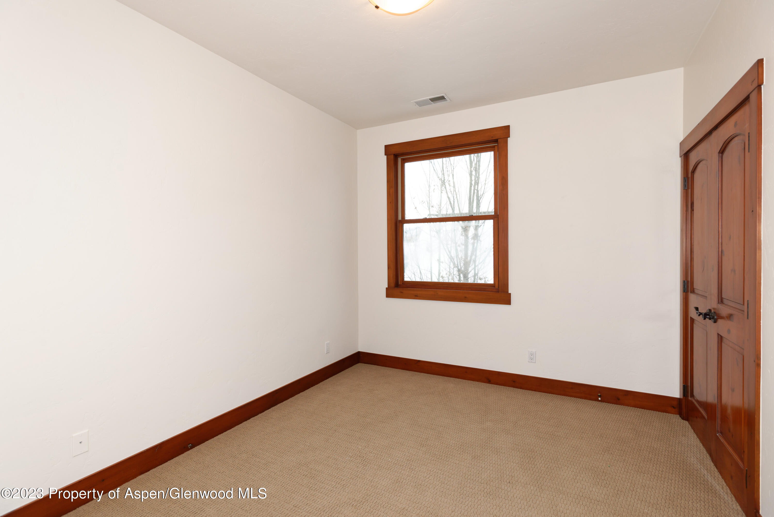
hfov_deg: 93.3
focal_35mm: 17
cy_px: 258
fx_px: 366
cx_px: 387
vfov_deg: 70.5
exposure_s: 1/20
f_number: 8
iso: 500
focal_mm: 17
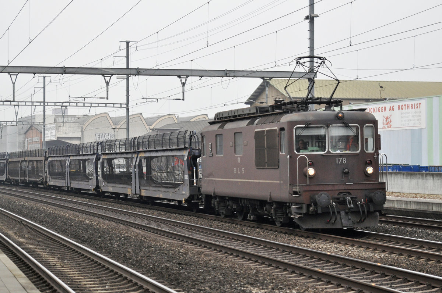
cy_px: 146
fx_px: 1288
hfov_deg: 19.5
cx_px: 221
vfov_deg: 13.0
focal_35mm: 105
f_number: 2.8
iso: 800
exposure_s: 1/1000
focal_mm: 70
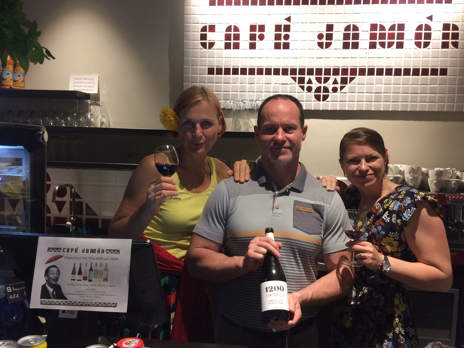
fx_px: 389
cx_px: 232
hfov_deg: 61.7
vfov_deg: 48.2
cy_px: 174
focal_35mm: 29
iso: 125
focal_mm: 4.15
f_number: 2.2
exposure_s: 1/33
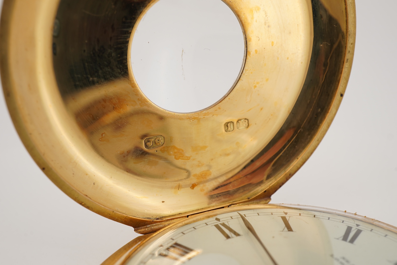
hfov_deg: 43.6
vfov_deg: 29.9
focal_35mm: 45
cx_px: 198
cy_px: 132
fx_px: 496
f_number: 22
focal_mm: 30
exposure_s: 1/160
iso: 160
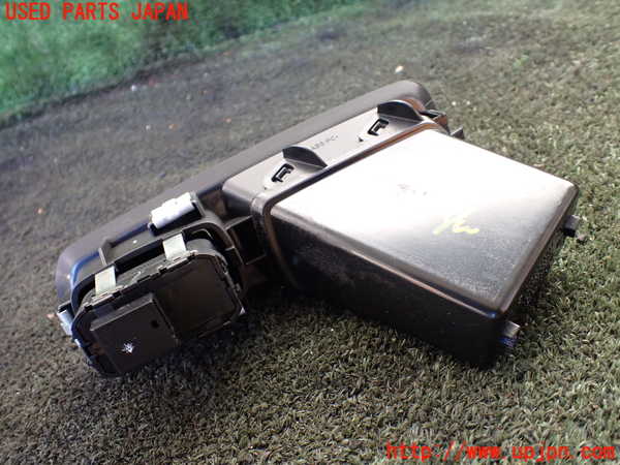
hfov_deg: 60.0
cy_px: 232
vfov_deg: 46.8
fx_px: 537
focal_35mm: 30
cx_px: 310
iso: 320
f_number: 2.3
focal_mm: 5.4
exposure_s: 1/125
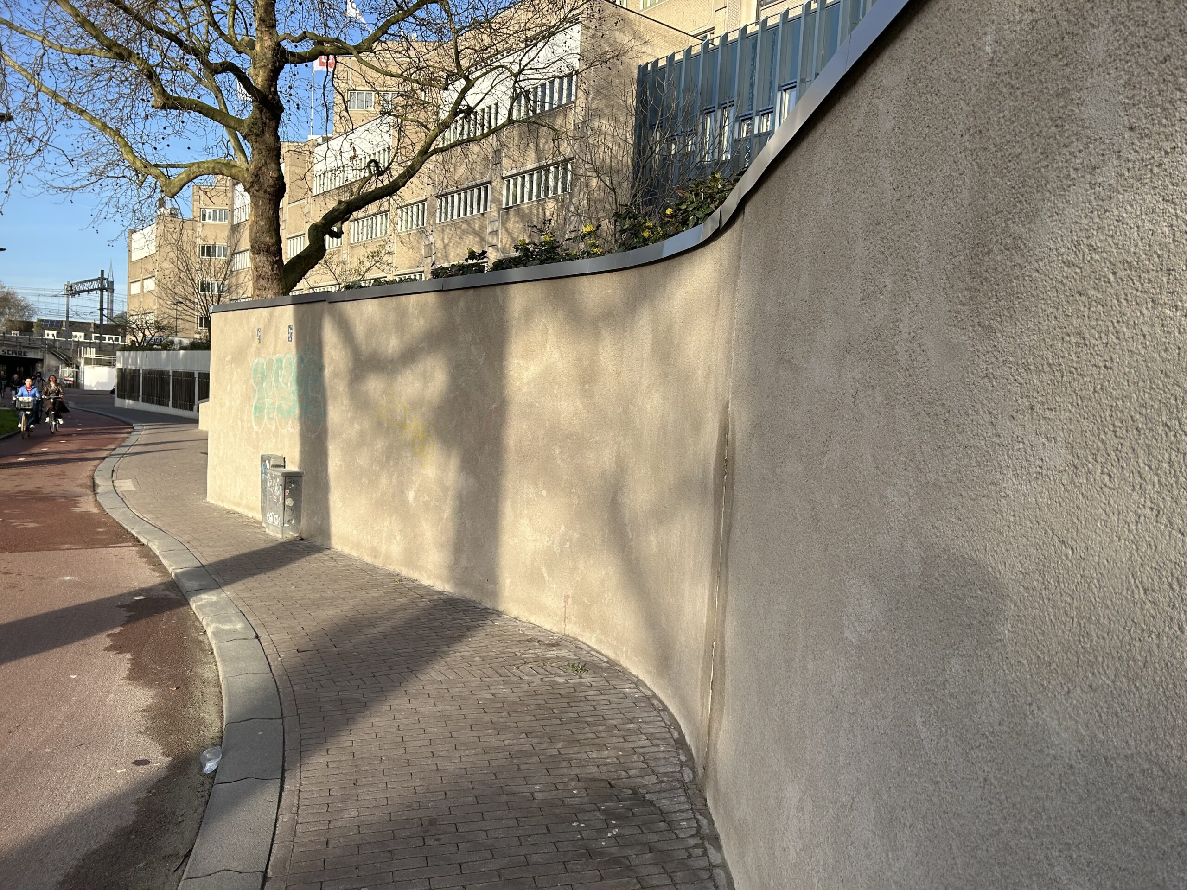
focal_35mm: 26
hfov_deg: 67.3
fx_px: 892
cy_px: 445
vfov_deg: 53.1
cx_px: 594
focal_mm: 5.7
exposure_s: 1/1698
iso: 50
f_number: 1.5
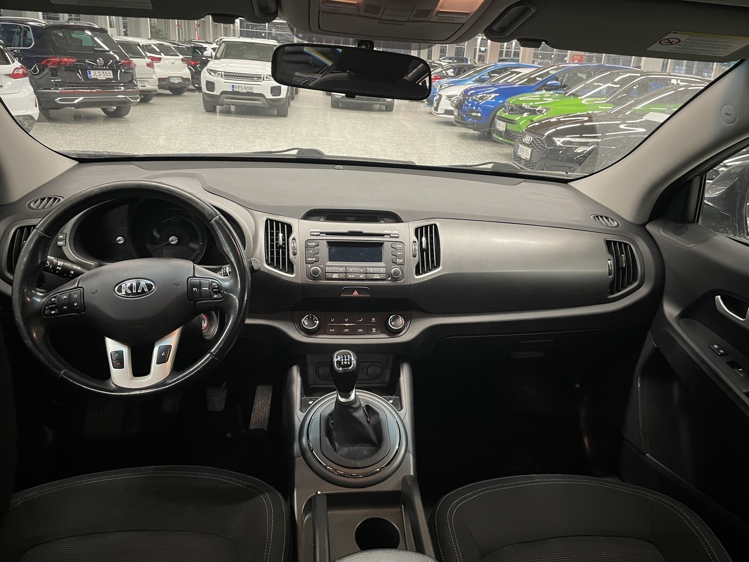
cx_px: 374
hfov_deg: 67.3
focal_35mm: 26
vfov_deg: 53.1
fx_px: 563
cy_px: 281
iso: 400
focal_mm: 4.2
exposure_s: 1/50
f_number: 1.6
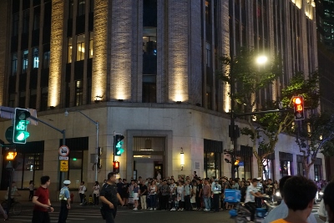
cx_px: 167
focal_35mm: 42
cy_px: 112
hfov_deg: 46.4
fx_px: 390
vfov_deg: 31.9
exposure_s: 1/60
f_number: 4
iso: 2000
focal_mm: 28
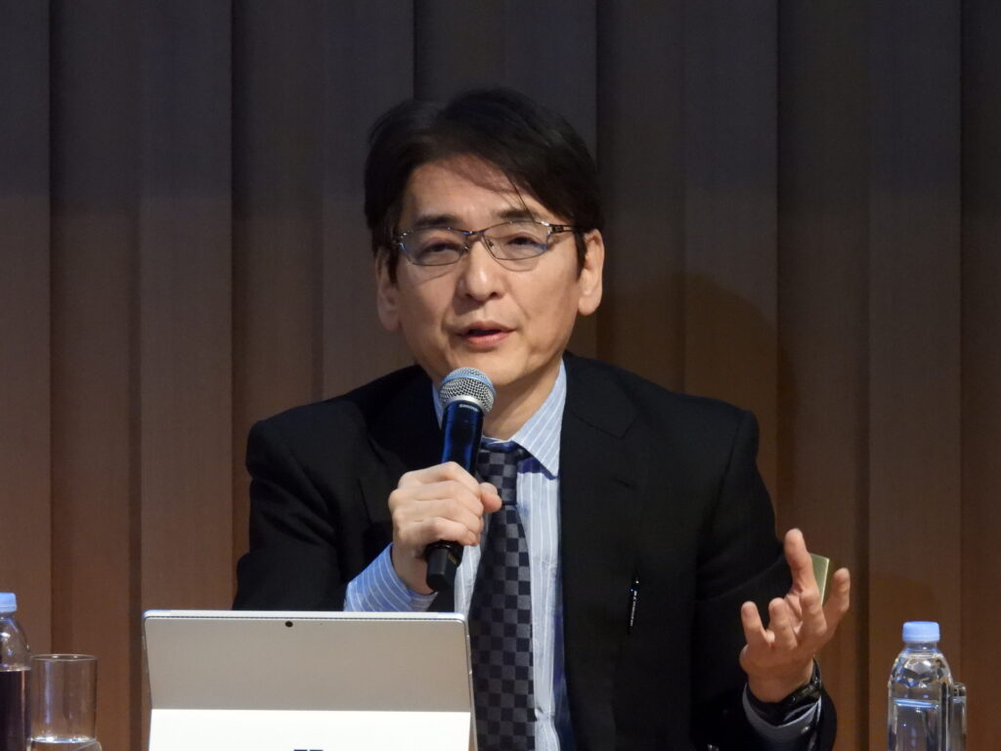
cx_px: 500
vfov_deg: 2.1
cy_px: 376
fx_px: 20242
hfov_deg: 2.8
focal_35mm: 700
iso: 1600
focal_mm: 125
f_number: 5.6
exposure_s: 1/40
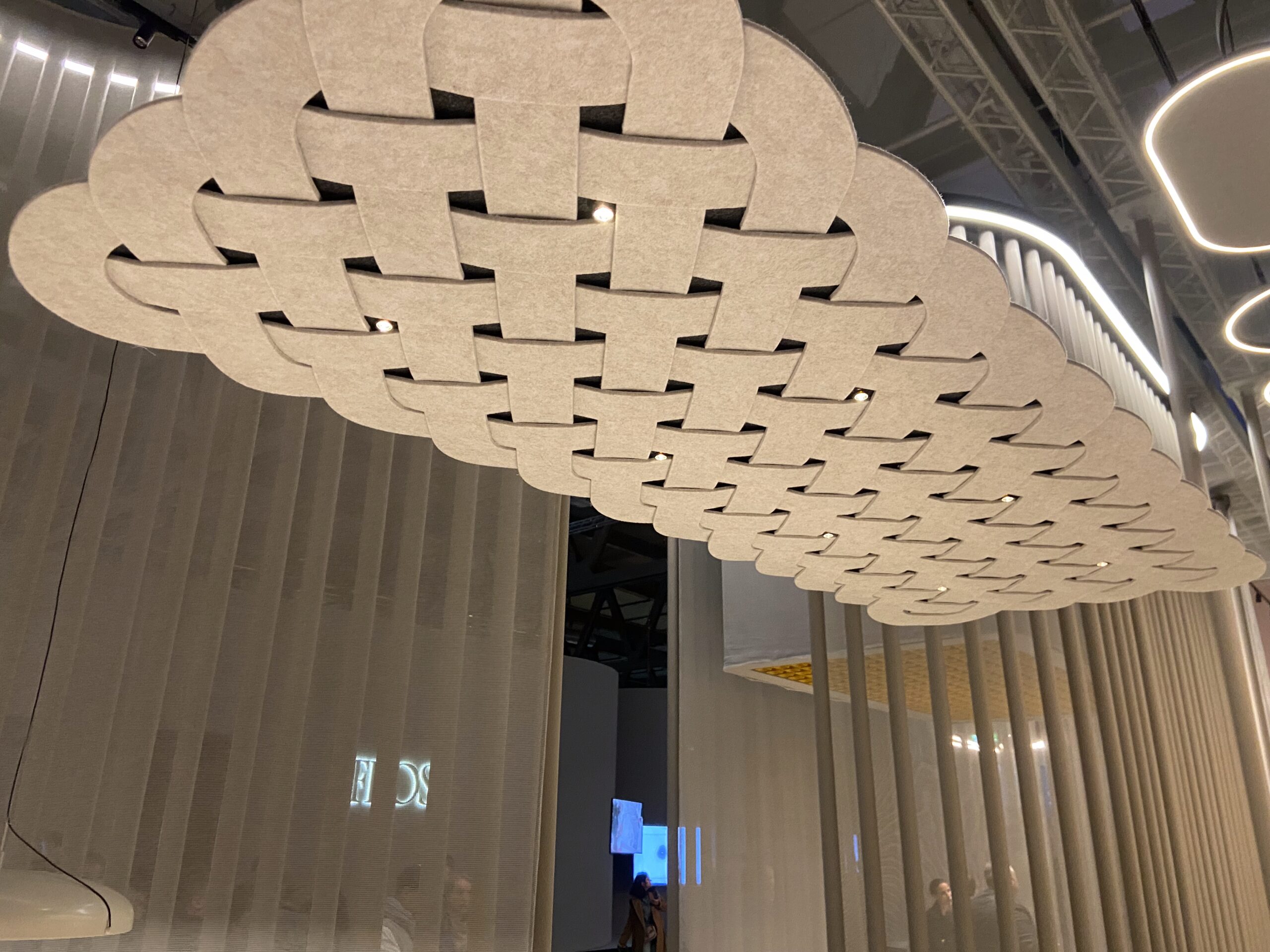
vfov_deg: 53.1
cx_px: 635
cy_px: 476
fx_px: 954
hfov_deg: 67.3
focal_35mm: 26
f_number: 1.8
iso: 400
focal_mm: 4.25
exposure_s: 1/59
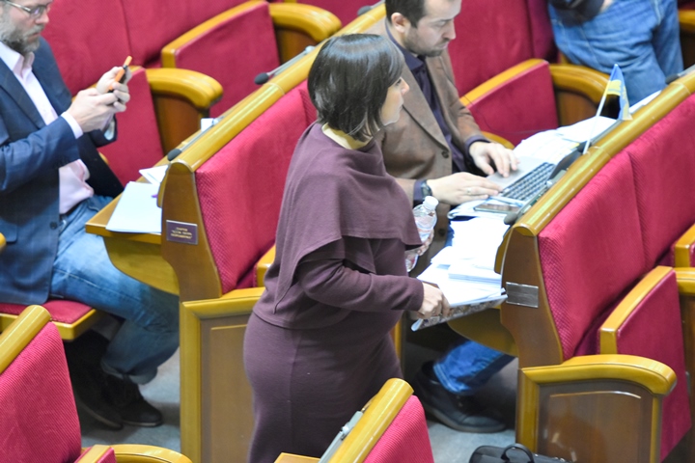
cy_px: 232
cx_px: 348
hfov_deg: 8.1
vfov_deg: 5.4
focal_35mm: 255
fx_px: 4923
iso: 1600
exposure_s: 1/125
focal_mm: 170
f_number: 2.8
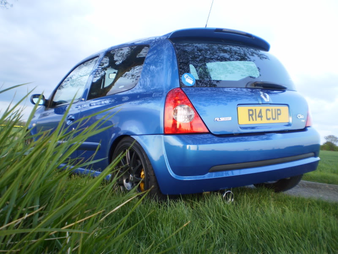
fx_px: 352
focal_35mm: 36
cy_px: 127
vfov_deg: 39.7
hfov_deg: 51.4
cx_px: 169
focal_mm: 6.3
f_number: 3.1
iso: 64
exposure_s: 1/30
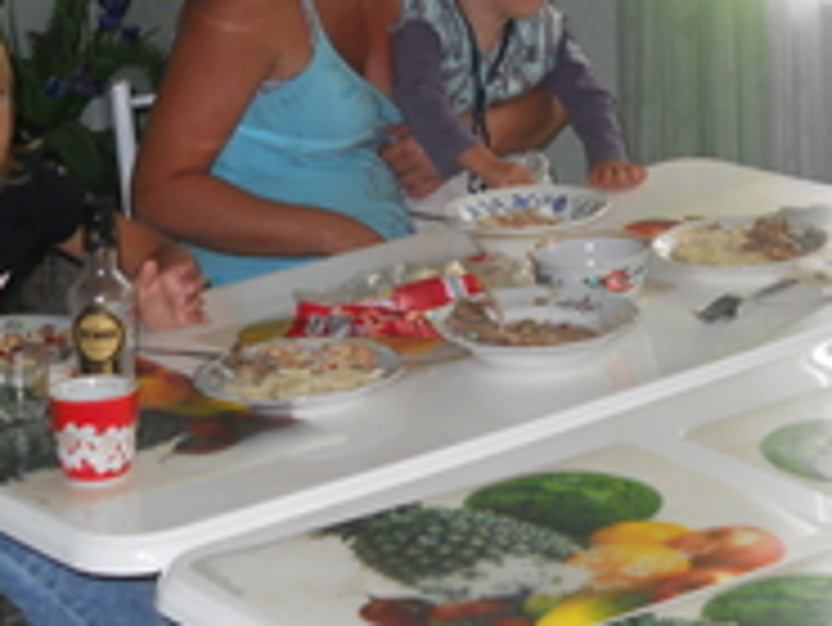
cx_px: 549
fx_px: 2405
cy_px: 23
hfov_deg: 19.6
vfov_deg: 14.6
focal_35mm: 100
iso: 200
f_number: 3.1
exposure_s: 1/30
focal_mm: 6.72
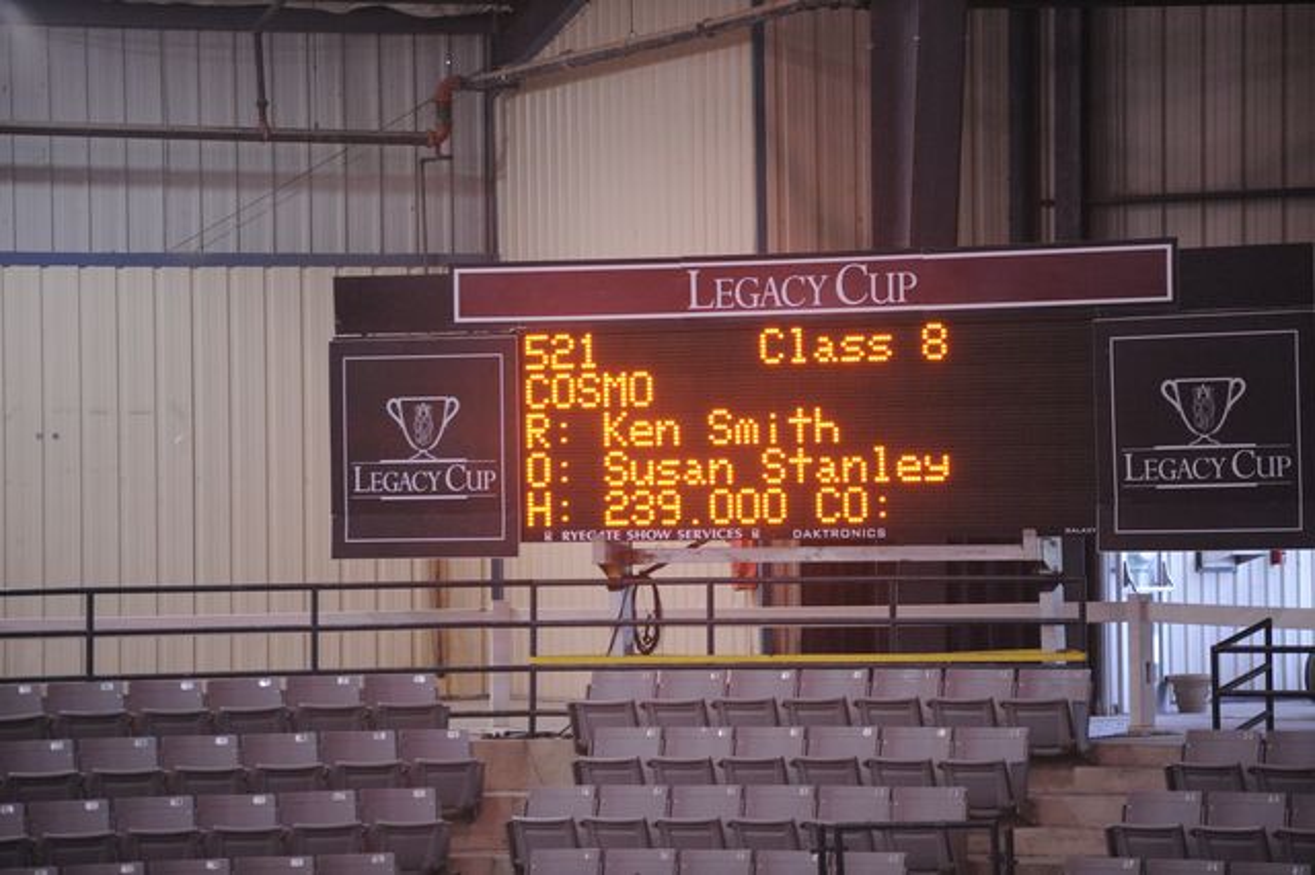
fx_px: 7301
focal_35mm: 200
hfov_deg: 10.3
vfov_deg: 6.9
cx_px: 658
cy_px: 438
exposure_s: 1/400
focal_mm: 200
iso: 5000
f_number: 2.8
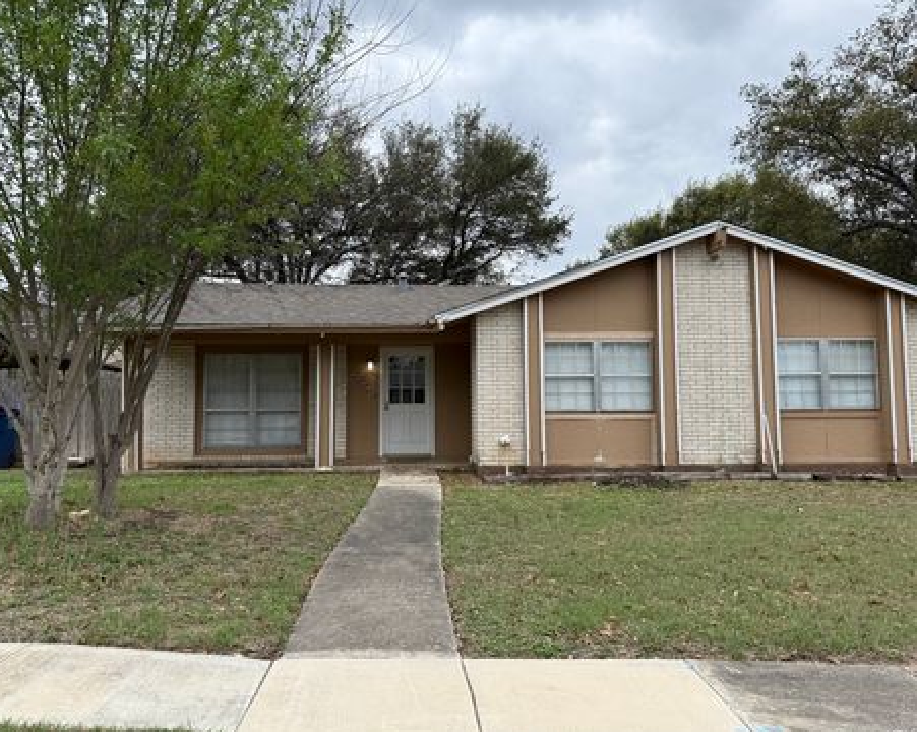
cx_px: 451
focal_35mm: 26
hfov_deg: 66.1
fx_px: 705
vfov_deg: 54.9
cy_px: 359
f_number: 1.78
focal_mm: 6.76
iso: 80
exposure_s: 1/1192
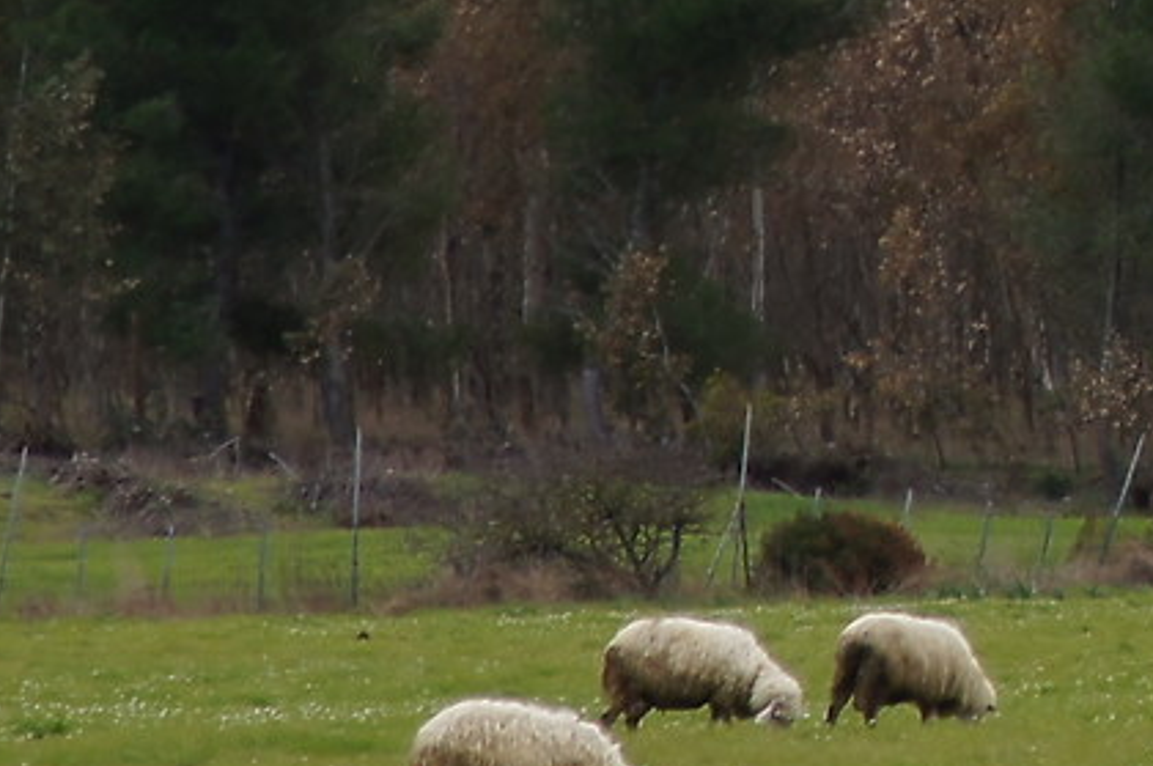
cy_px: -870
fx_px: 21913
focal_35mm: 685
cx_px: 2592
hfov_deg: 3.0
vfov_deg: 2.0
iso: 100
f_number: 5.6
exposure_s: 1/250
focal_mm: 80
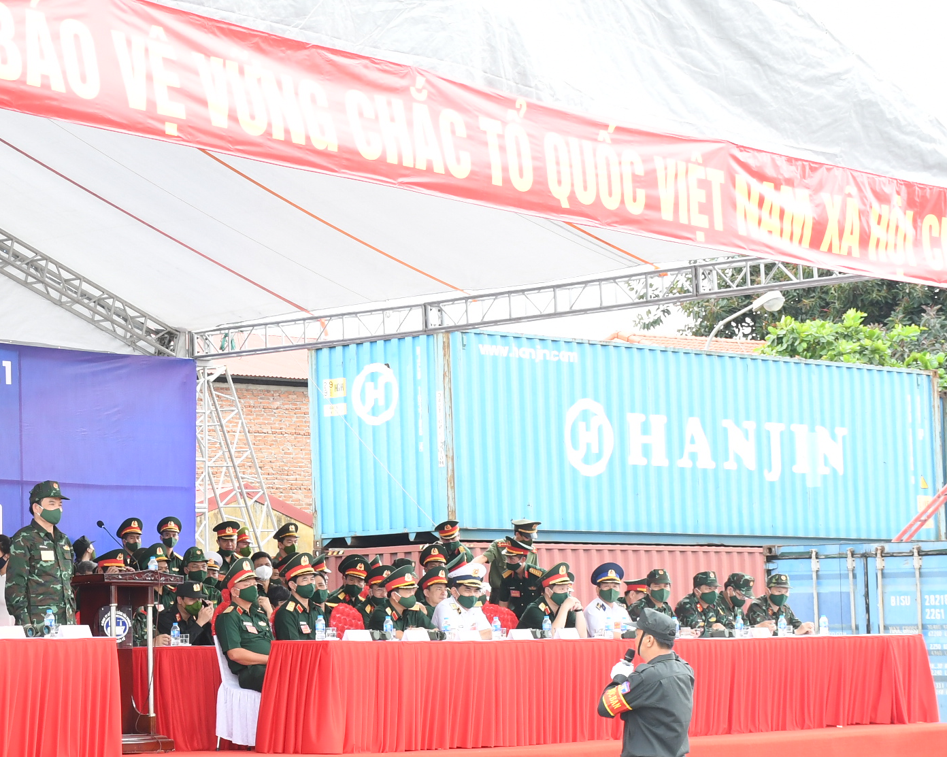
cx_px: 156
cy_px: 415
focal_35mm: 107
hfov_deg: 17.8
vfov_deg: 14.4
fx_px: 2998
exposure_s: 1/200
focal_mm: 38
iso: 500
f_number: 6.3
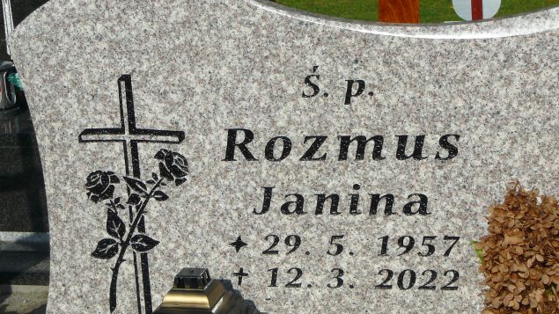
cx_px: 280
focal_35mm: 78
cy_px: 186
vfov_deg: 15.5
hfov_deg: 27.2
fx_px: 1156
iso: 80
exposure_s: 1/640
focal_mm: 10.5
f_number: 6.3
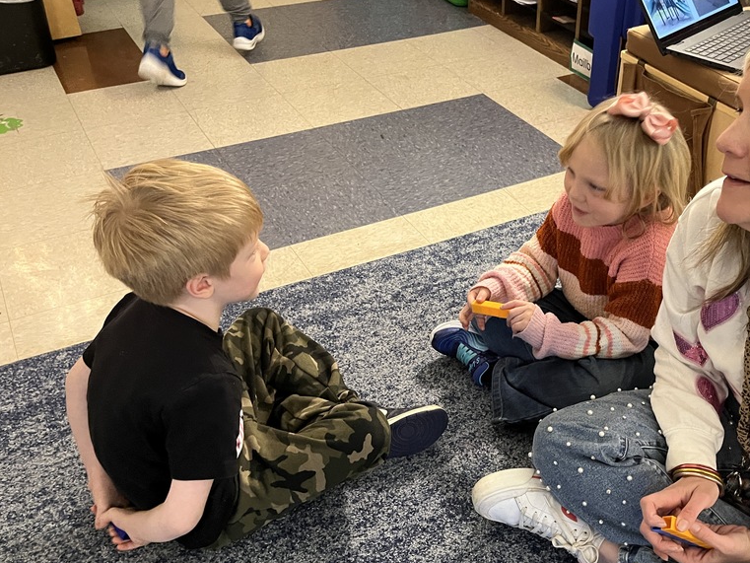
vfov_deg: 40.4
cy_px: 357
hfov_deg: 51.7
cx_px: 497
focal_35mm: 35
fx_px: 758
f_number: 1.6
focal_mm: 5.1
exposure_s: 1/40
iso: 500
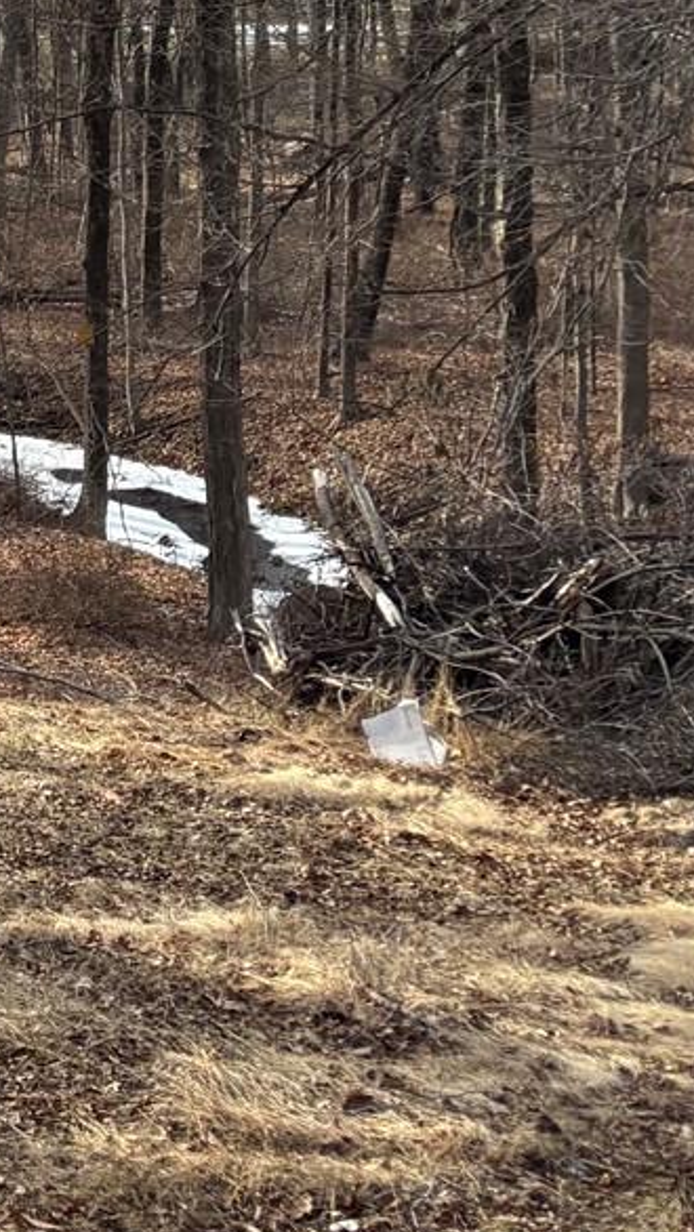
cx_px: -969
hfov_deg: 10.5
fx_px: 3236
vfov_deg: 21.0
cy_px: 84
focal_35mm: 99
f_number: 1.6
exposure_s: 1/887
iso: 50
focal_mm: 5.96
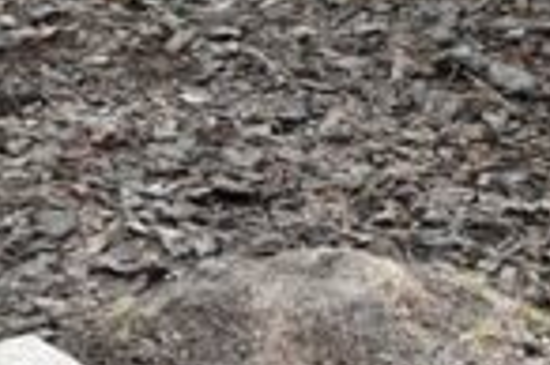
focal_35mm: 211
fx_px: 3220
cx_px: 173
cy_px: -156
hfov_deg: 9.8
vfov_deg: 6.4
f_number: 4.5
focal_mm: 20
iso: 640
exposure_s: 1/80
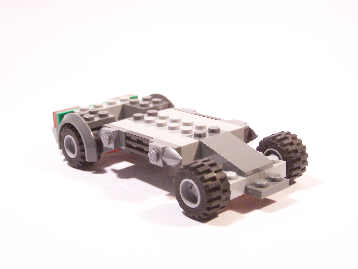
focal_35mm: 59
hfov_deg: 32.7
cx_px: 179
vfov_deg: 24.8
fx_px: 610
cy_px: 134
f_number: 3.1
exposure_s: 1/45
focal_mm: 9.8
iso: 400
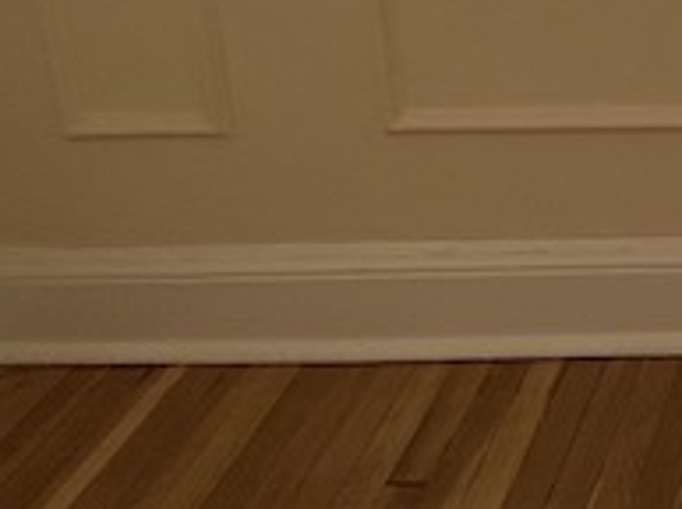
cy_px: -378
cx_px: 1067
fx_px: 1062
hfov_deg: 25.2
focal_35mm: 54
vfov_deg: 20.3
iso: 32
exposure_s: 1/120
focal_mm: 1.57
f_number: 1.8
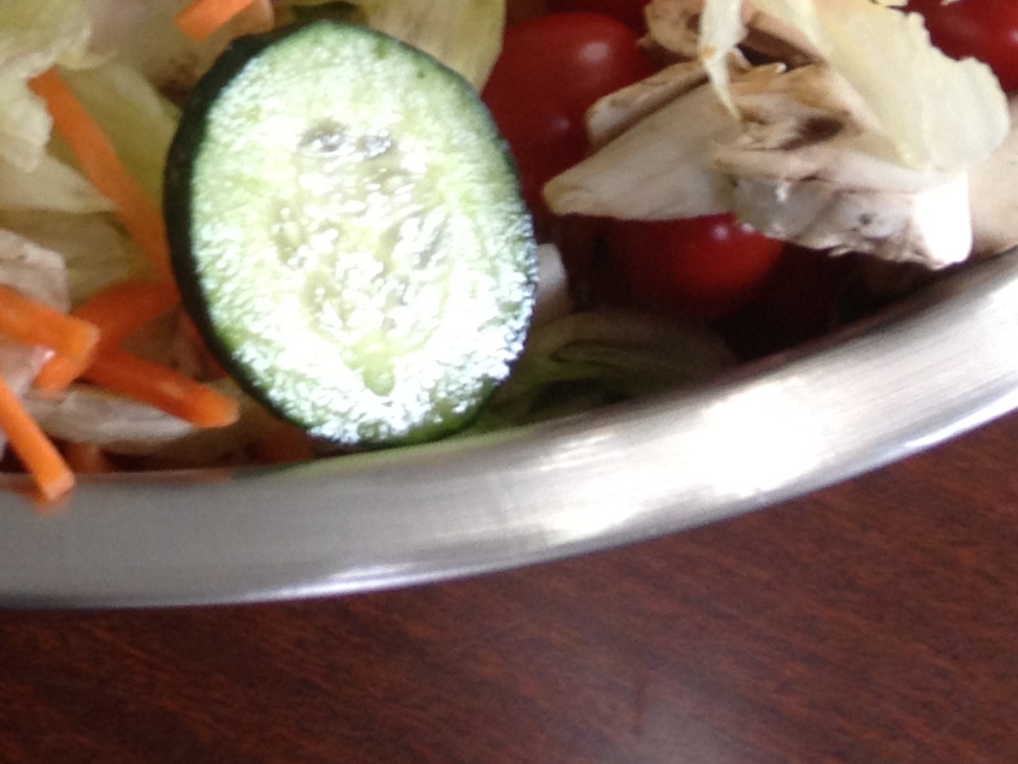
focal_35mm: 135
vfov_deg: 10.4
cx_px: -496
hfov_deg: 13.7
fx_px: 3971
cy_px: -565
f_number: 2.4
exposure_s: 1/40
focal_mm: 4.28
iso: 80
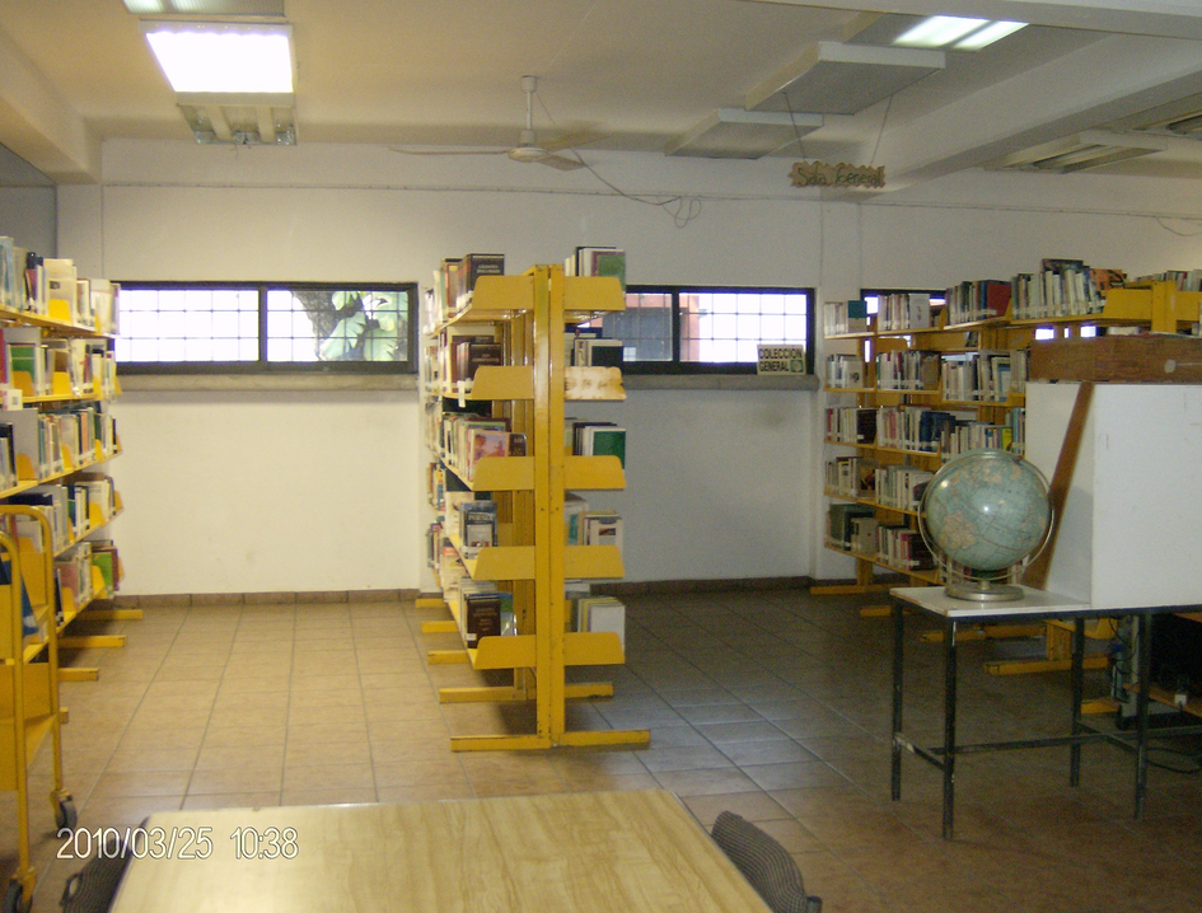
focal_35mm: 39
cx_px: 630
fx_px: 1361
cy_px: 462
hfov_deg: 47.6
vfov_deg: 37.1
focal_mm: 6
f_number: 2.8
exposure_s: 1/60
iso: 200
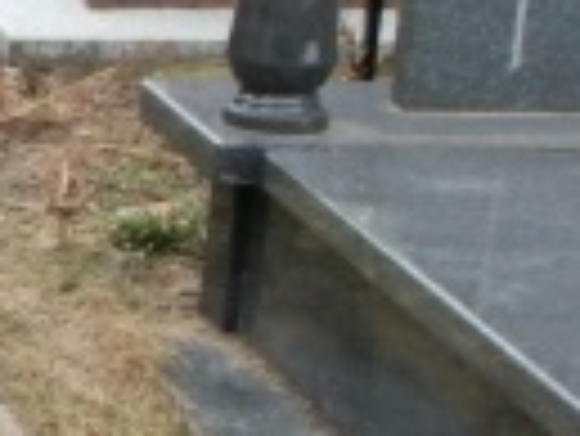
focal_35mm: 188
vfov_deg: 7.9
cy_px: 449
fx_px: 3153
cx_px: -845
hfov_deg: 9.3
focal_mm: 6.67
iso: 100
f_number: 3.9
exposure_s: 1/125
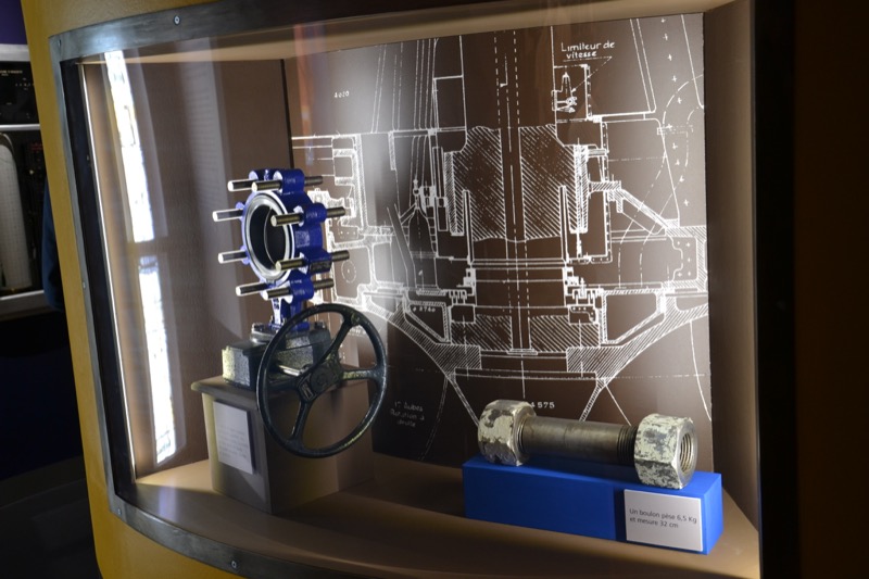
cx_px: 434
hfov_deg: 46.4
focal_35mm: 42
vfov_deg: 31.9
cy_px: 290
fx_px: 1014
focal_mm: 28
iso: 400
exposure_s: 1/25
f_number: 4
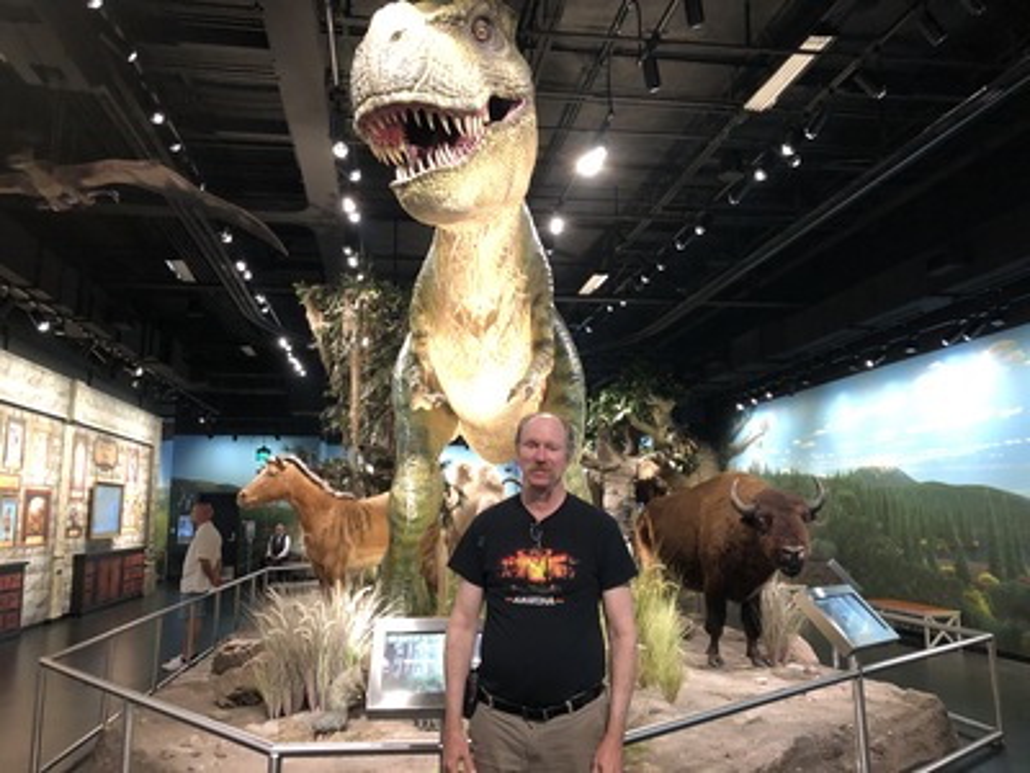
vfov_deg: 49.7
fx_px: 833
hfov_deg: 63.4
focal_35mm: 28
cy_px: 386
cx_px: 515
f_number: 1.8
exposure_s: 1/10
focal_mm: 3.99
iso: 100
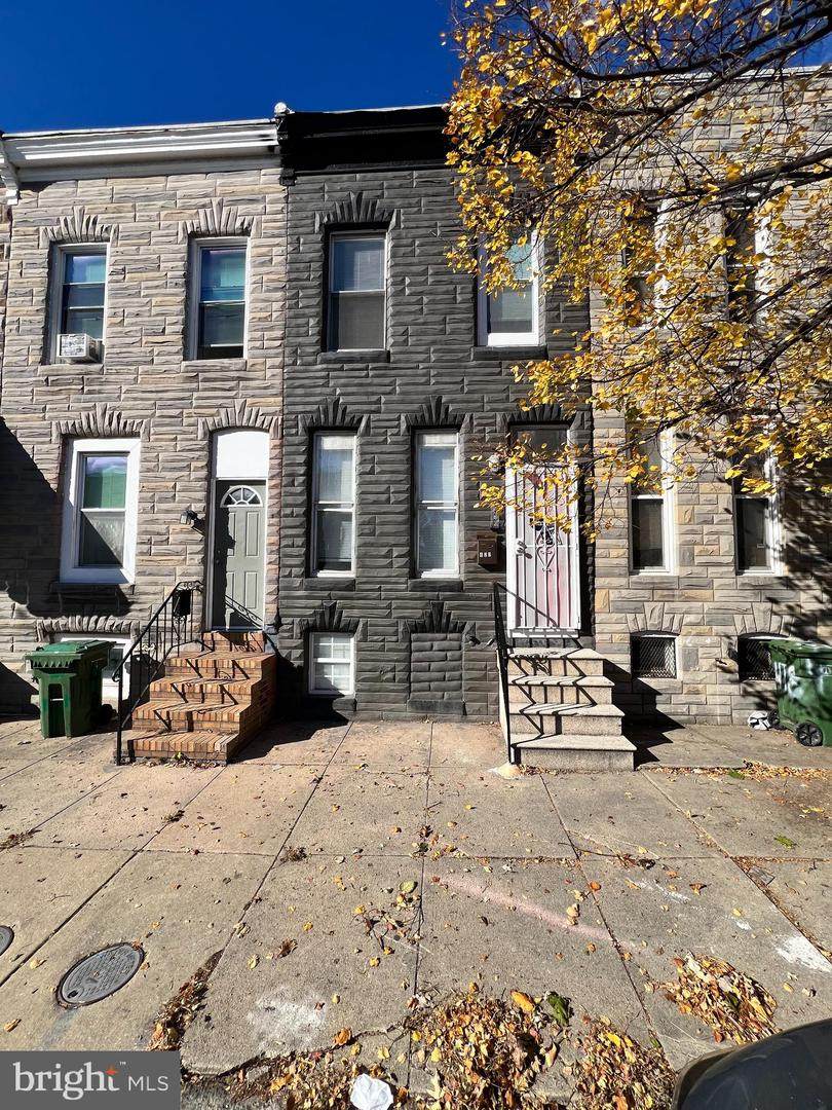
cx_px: 416
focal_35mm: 13
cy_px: 555
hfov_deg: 89.9
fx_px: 417
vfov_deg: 106.2
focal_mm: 1.57
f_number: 1.8
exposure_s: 1/1672
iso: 32
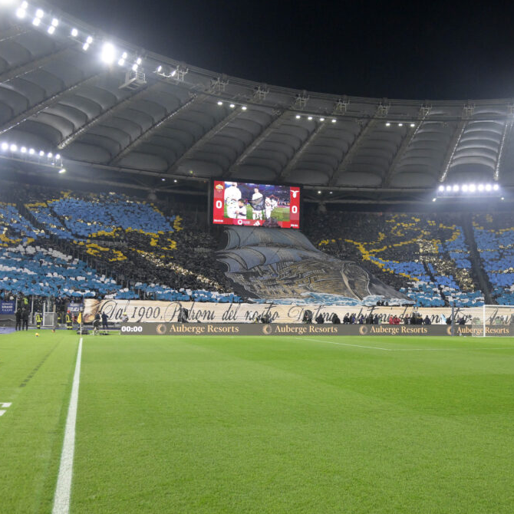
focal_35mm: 39
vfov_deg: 42.8
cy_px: 255
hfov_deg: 42.8
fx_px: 655
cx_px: 284
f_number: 5
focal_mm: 30
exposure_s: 1/640
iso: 3200
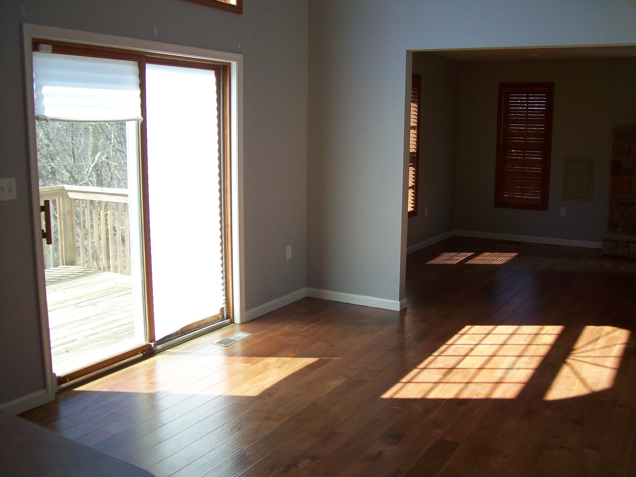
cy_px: 238
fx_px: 661
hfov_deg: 51.4
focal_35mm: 36
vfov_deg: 39.7
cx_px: 318
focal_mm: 6
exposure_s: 1/141
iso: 80
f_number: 2.7
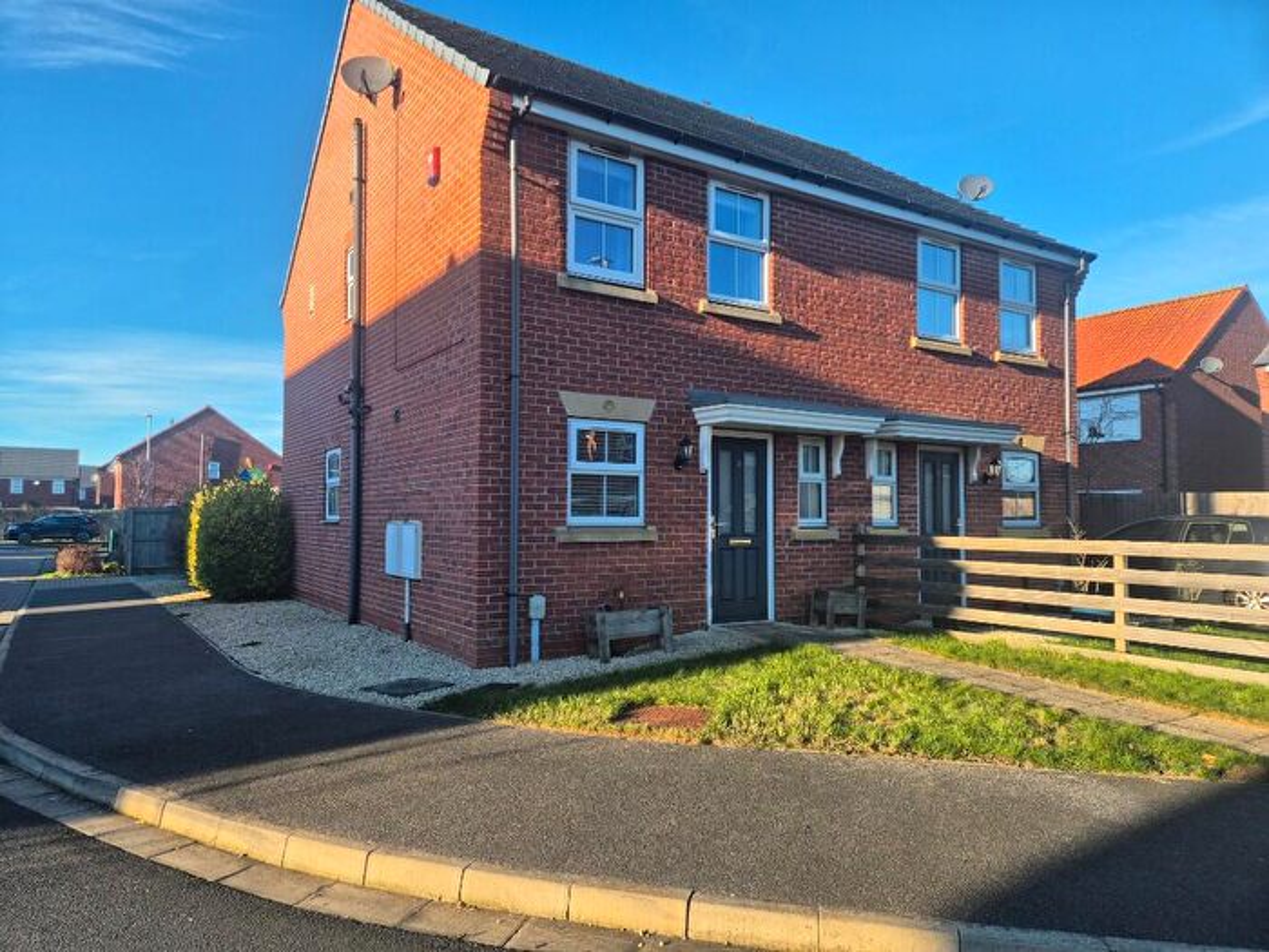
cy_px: 476
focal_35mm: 23
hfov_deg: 73.9
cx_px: 634
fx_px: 843
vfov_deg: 58.9
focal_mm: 5.4
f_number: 1.8
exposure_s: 1/634
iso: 25
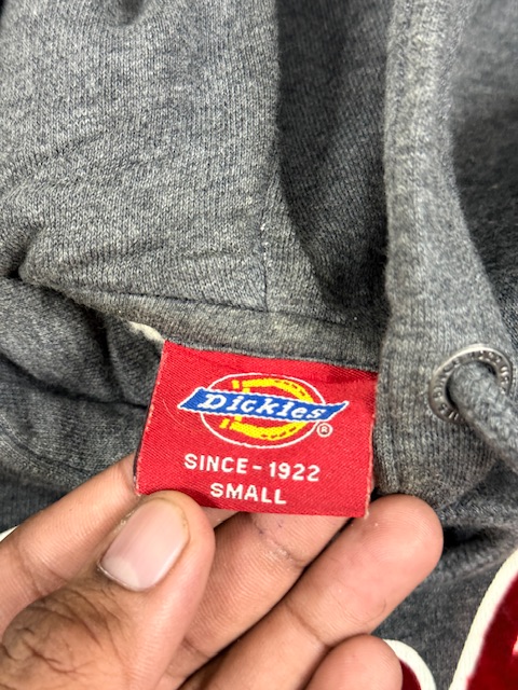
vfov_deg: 39.7
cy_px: 345
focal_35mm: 48
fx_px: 958
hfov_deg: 30.3
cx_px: 259
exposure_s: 1/50
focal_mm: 6.76
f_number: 1.78
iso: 160
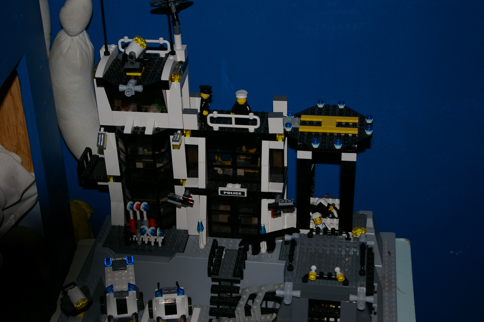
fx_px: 806
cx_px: 242
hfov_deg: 33.4
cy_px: 161
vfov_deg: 22.6
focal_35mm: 60
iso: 200
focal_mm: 40
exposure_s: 1/60
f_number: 4.5
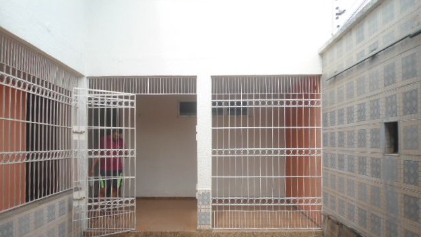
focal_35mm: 29
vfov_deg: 39.8
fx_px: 324
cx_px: 207
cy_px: 154
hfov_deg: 66.0
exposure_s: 1/400
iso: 80
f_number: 2.8
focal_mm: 4.7
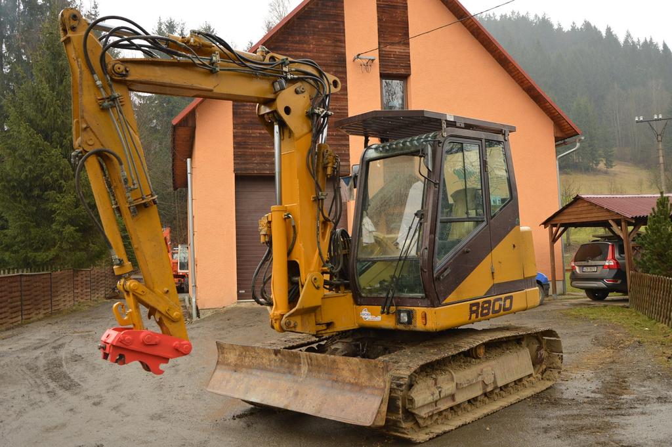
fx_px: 588
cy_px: 224
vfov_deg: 41.6
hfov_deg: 59.5
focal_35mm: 32
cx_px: 336
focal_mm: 21
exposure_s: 1/60
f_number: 3.8
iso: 200
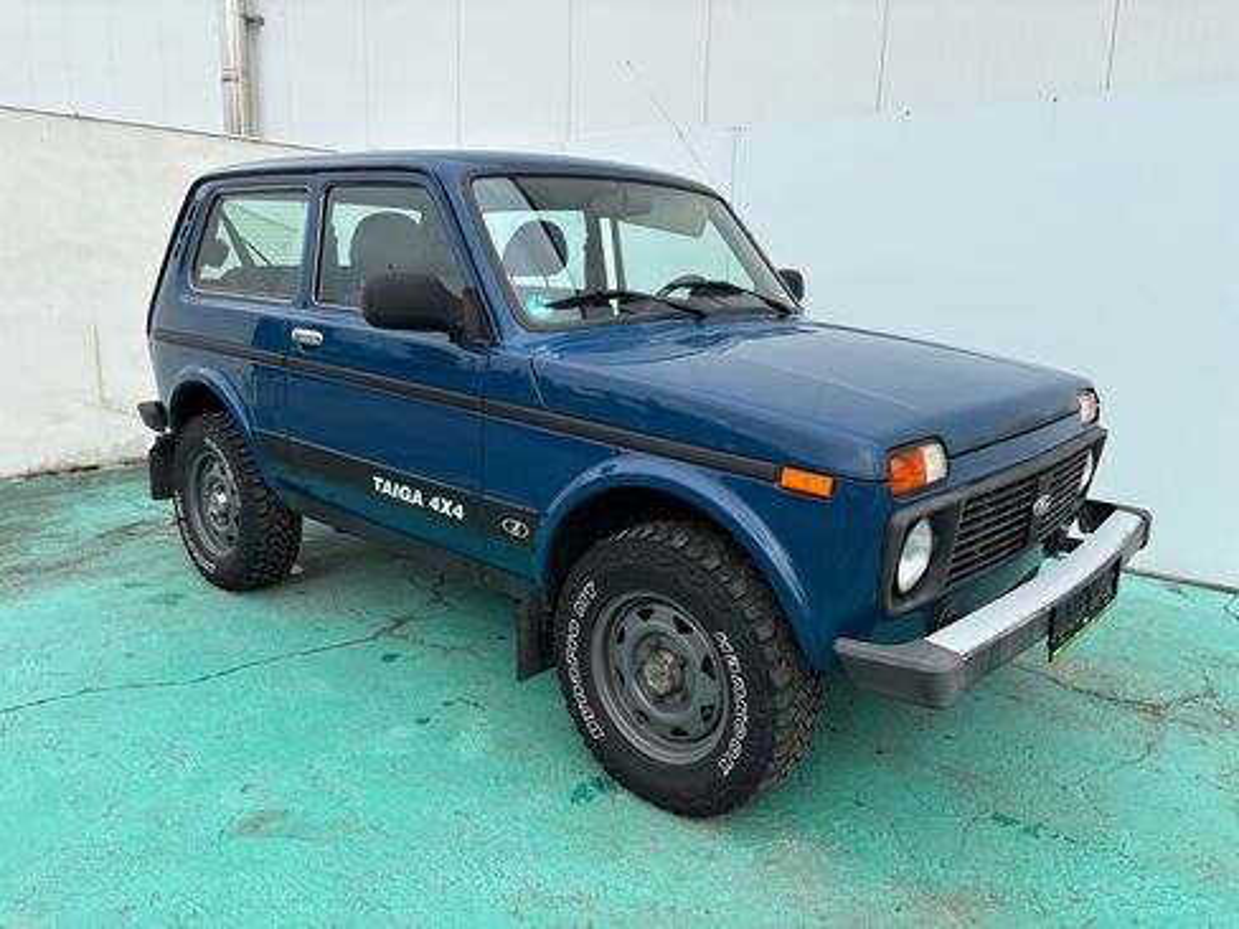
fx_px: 931
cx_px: 620
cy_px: 464
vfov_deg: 53.1
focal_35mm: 26
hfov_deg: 67.3
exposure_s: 1/1337
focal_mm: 5.96
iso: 50
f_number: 1.6
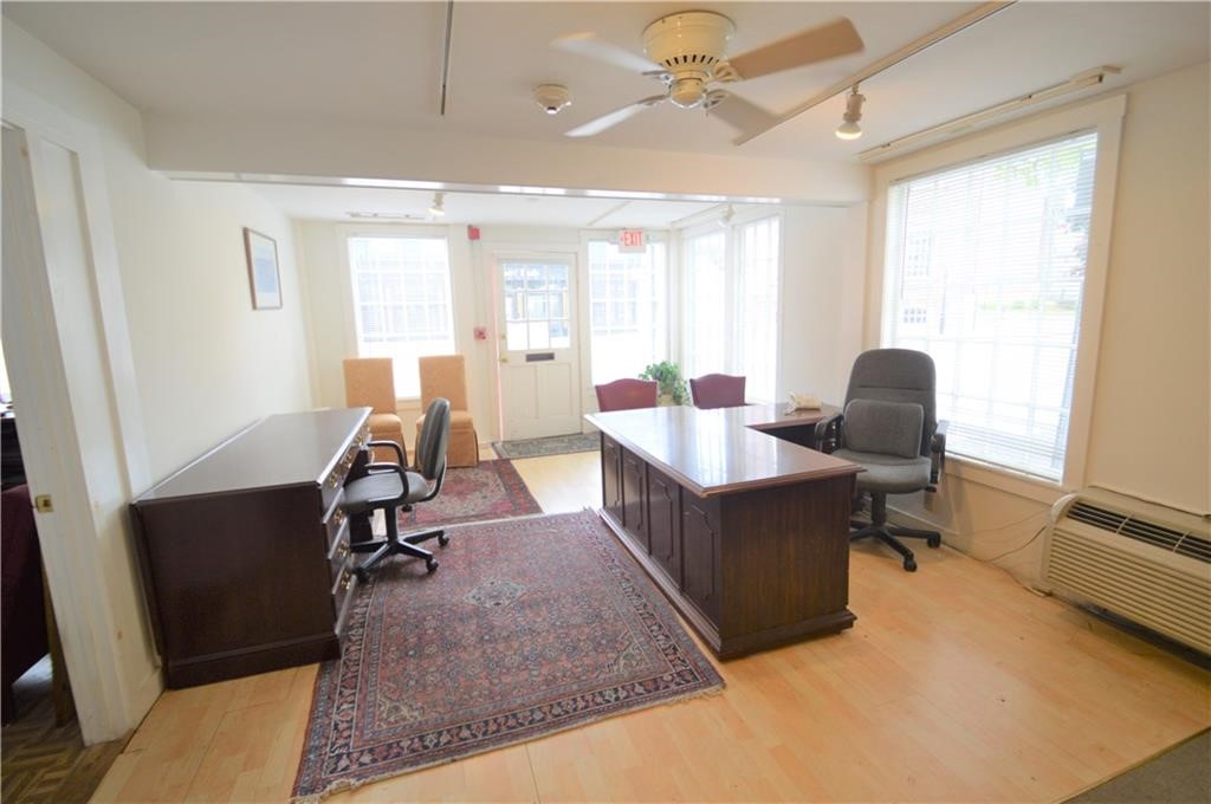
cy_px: 402
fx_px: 504
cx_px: 606
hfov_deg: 100.5
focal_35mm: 15
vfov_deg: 77.2
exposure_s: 1/80
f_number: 4.5
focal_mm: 10
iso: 400
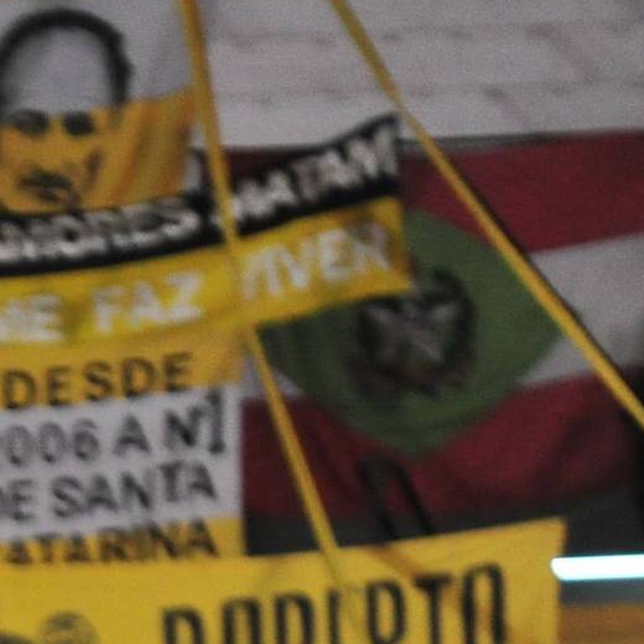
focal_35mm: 981
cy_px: 1082
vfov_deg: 1.8
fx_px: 20648
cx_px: -639
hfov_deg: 1.8
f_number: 2.8
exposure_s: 1/1000
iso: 5000
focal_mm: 200
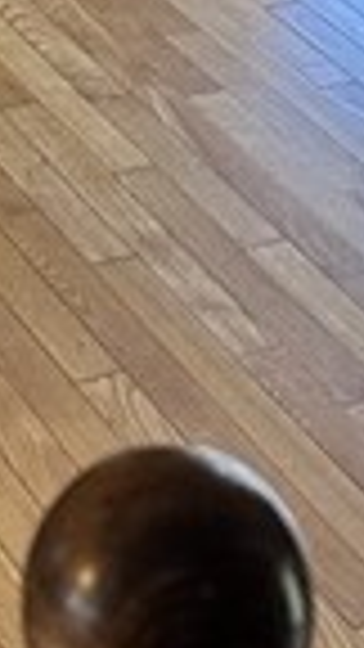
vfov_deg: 13.4
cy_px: -626
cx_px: 40
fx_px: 2385
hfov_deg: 8.7
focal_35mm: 139
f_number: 1.78
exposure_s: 1/120
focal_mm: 6.86
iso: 200
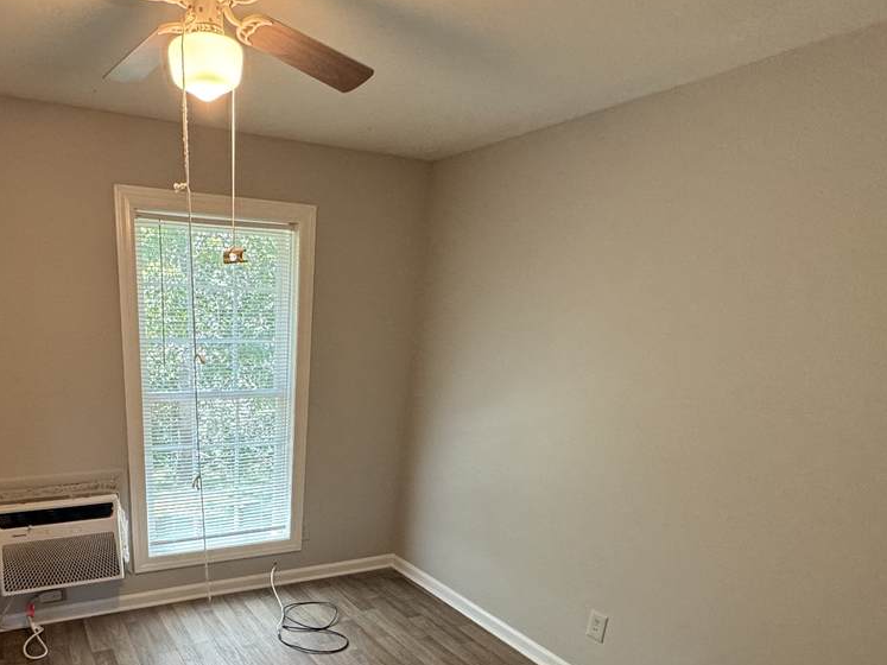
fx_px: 615
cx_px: 281
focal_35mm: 24
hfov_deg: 69.2
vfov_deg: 53.4
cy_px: 521
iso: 200
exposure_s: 1/120
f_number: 2.2
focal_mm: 2.22
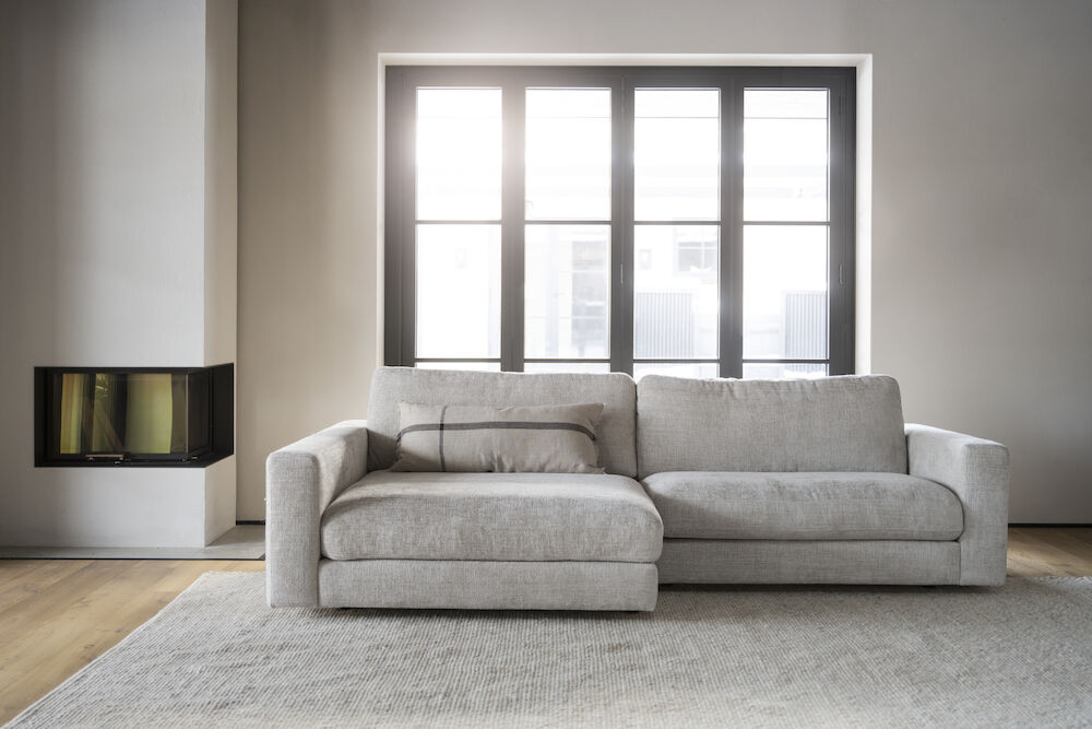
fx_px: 1244
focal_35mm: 41
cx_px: 546
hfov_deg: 47.4
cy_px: 364
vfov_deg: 32.6
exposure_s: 1/15
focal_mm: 41
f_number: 4
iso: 250
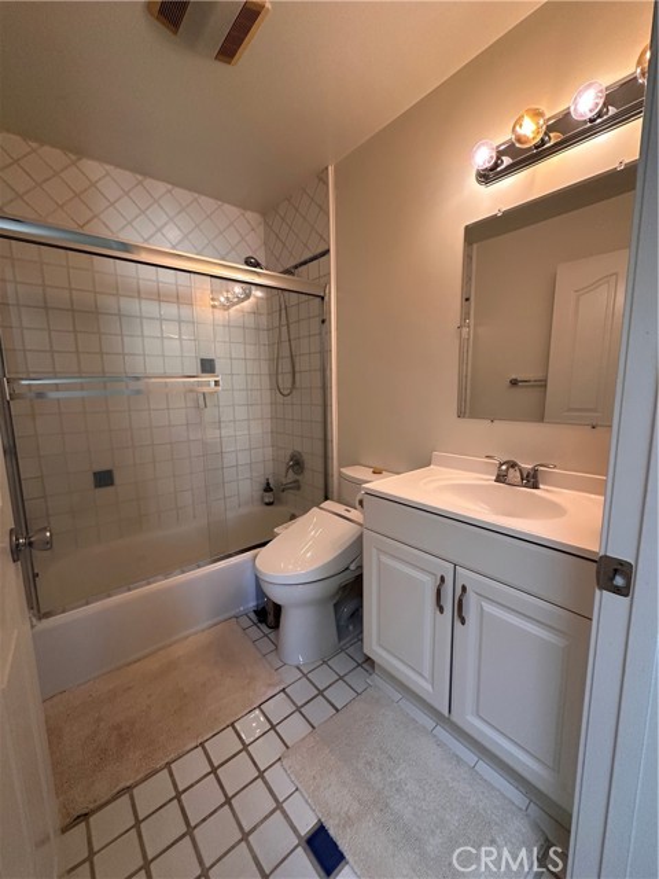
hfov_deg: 85.7
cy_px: 440
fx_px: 355
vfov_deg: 102.1
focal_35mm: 14
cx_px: 330
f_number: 2.2
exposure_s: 1/120
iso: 250
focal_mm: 2.22
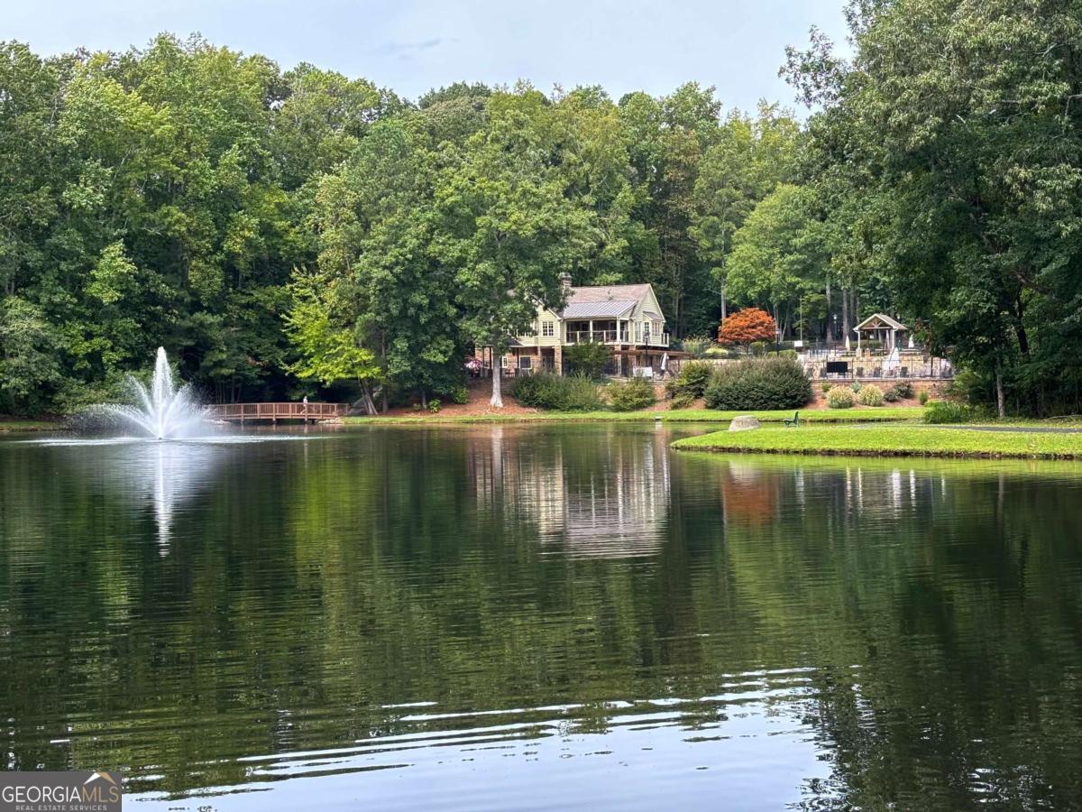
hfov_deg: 36.8
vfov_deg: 28.0
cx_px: 541
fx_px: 1625
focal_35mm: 52
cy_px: 406
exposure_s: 1/419
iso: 32
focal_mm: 5.96
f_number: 1.6
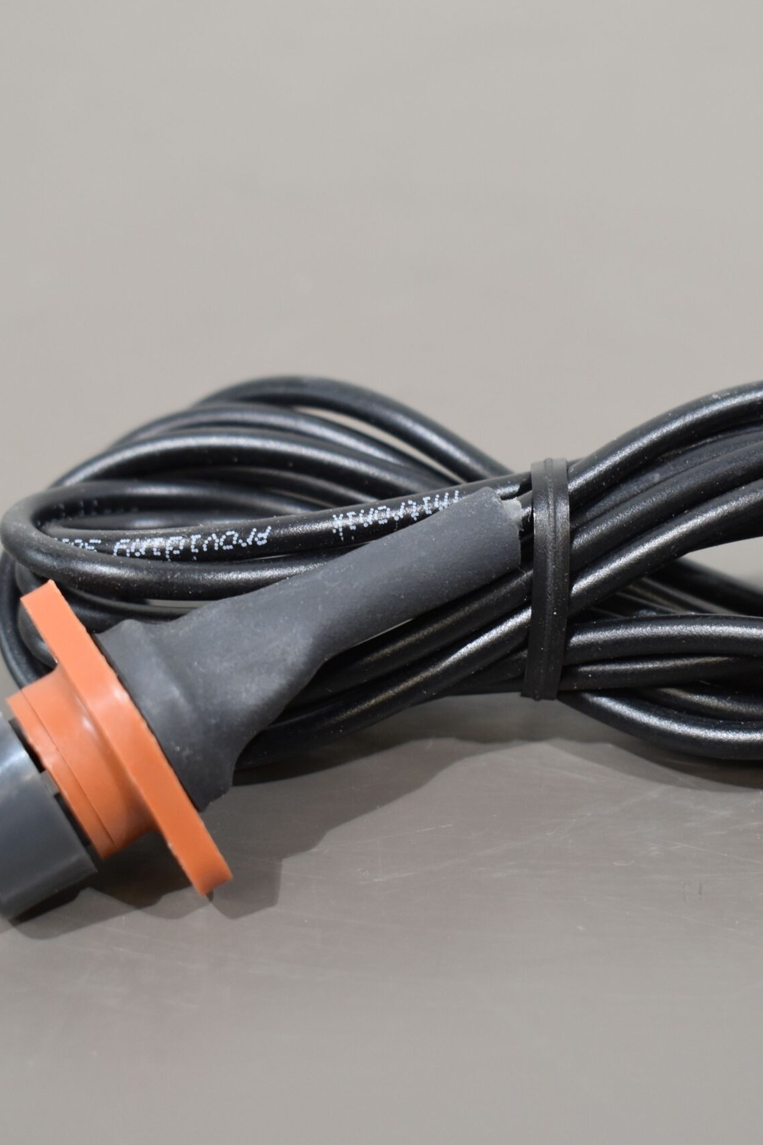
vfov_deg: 26.3
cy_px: 574
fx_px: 2449
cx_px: 446
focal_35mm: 77
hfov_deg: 17.7
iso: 800
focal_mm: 34
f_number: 5.6
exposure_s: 1/60
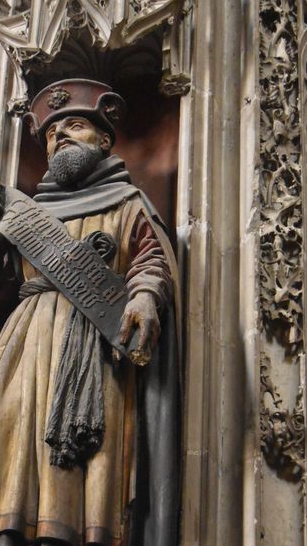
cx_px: 100
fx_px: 1313
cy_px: 349
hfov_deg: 13.3
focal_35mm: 91
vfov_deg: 23.4
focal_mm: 45
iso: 9000
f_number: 5.3
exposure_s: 1/60
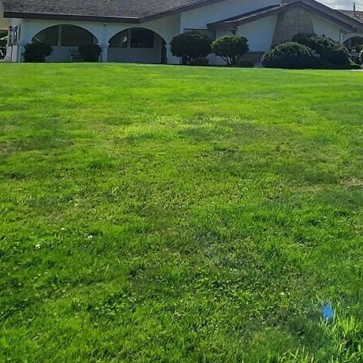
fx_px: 475
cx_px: 286
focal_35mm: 40
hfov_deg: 40.3
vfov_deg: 37.4
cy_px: 1
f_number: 2.2
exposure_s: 1/7062
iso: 50
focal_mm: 2.2
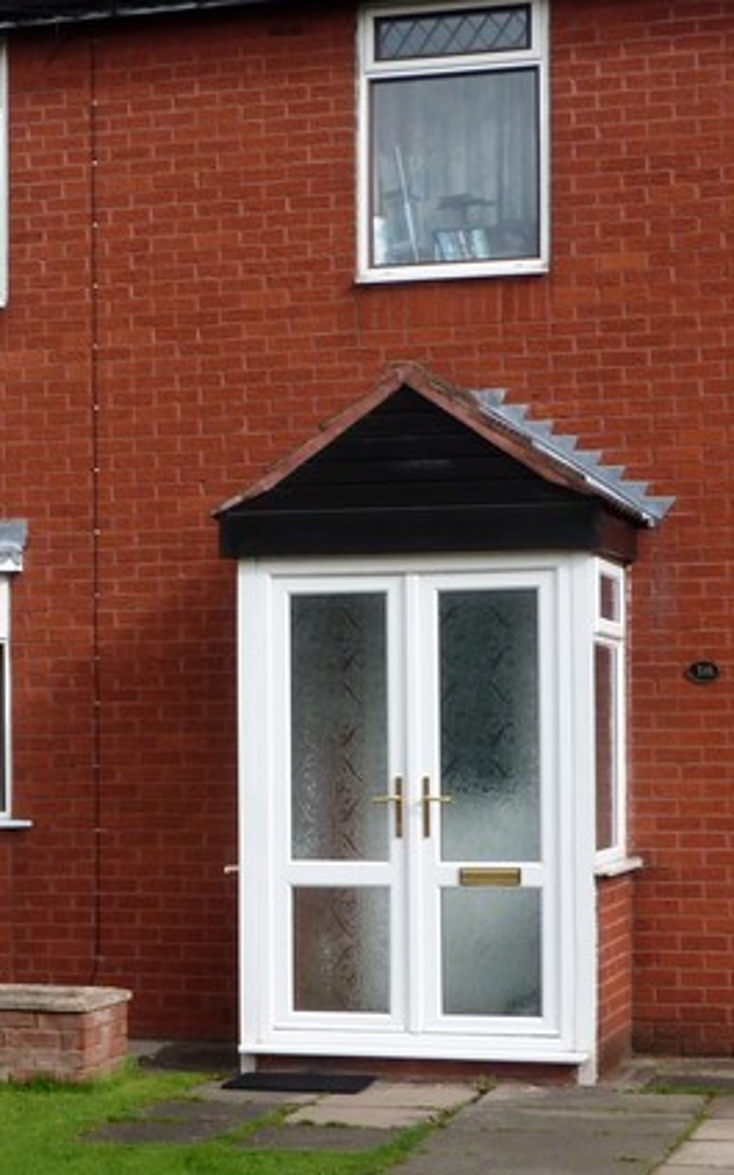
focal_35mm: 82
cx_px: 100
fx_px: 2625
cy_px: 701
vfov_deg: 25.2
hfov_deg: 15.8
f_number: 5.6
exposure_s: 1/250
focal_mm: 5.7
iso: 80
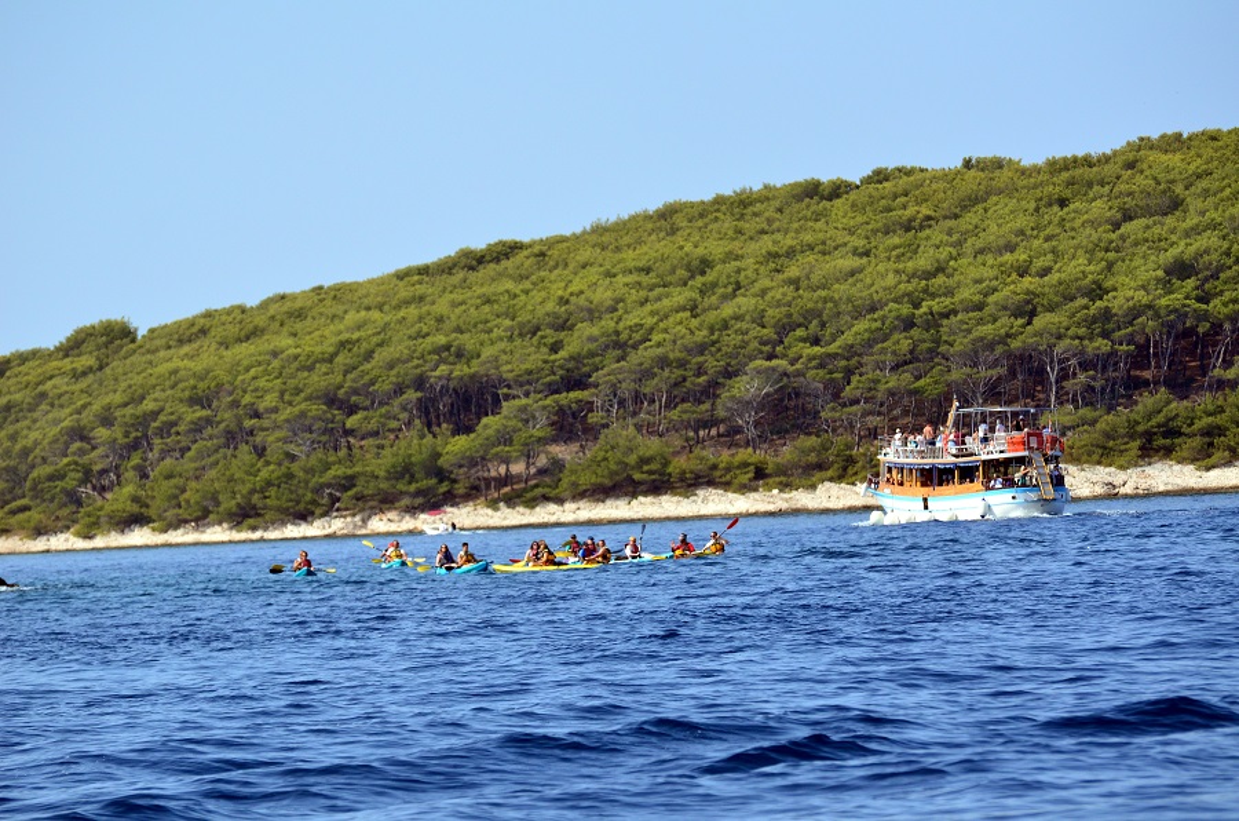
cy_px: 410
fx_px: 8758
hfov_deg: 8.1
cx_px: 620
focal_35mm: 255
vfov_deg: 5.4
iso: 640
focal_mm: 170
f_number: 5
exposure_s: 1/4000
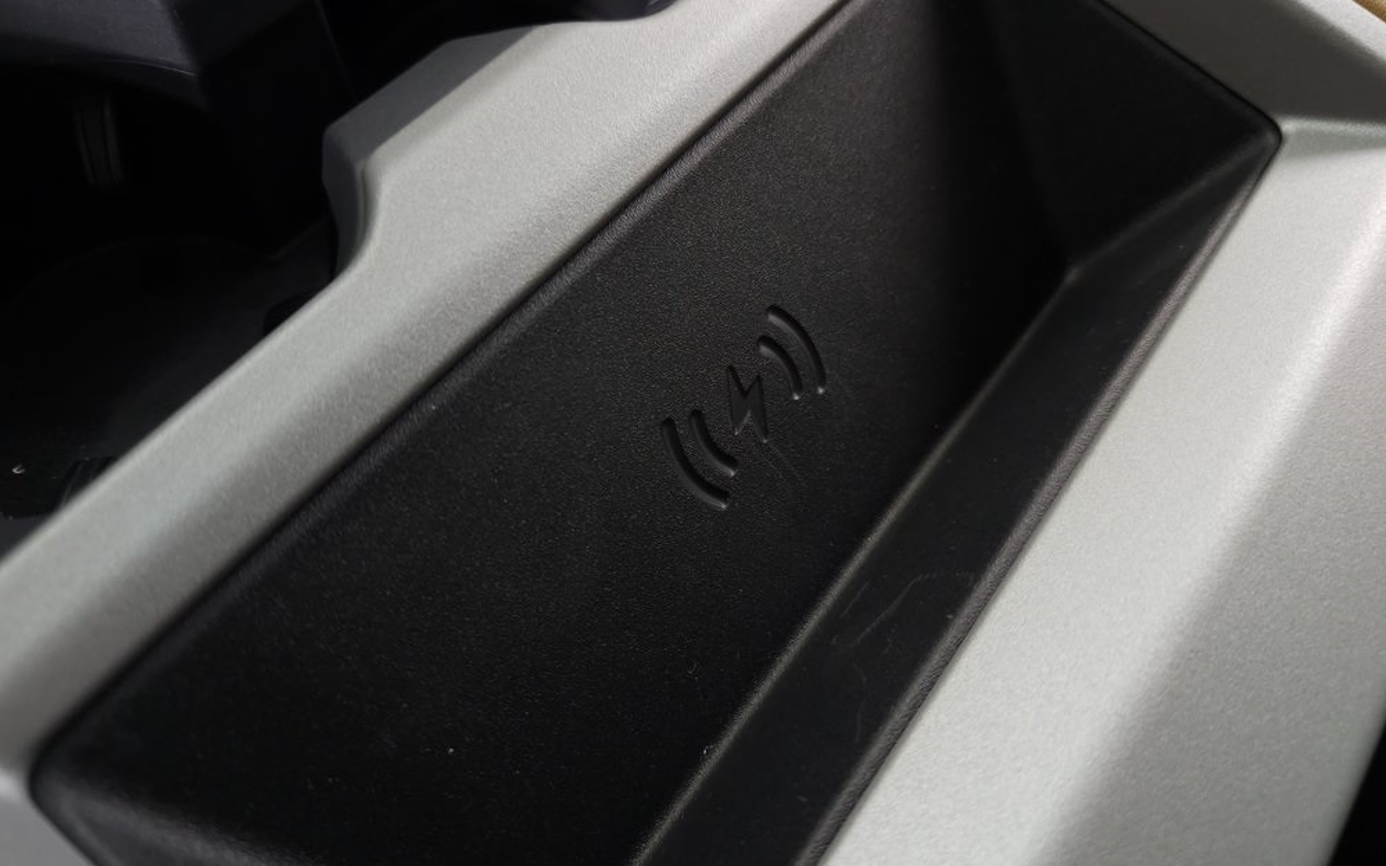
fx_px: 944
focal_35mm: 25
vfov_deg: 49.2
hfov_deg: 72.6
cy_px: 401
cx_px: 687
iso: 320
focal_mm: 6.3
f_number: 1.7
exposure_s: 1/30
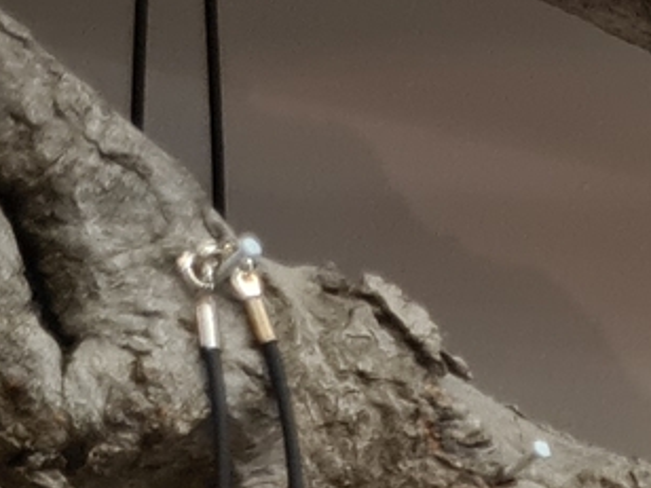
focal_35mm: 162
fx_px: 3047
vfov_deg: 8.0
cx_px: 1663
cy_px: 1390
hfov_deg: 10.3
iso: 400
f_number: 1.8
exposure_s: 1/50
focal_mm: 5.4
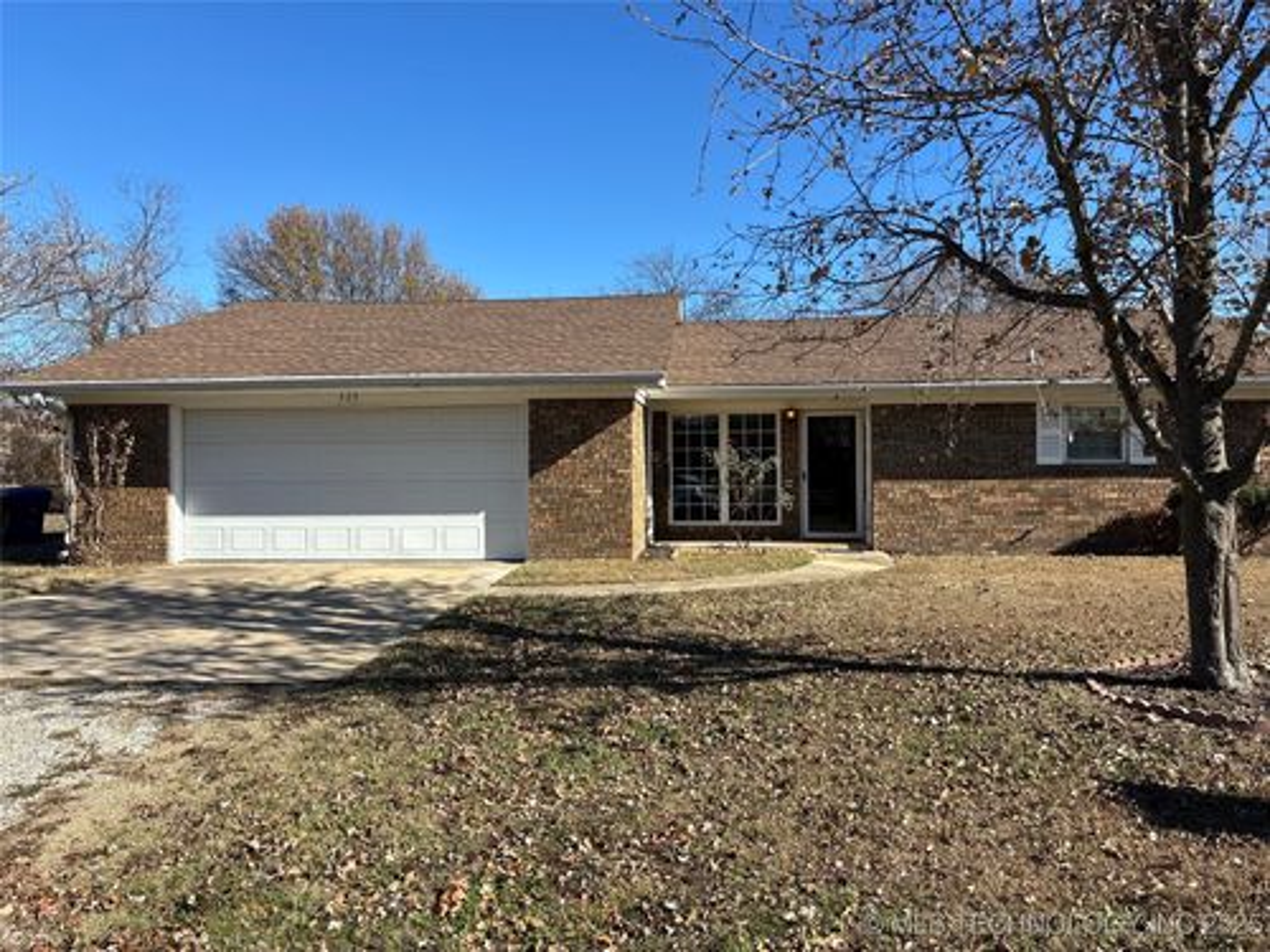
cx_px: 635
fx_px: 954
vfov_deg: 53.1
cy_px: 476
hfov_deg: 67.3
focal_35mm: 26
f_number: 1.6
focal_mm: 5.96
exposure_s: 1/2193
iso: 50
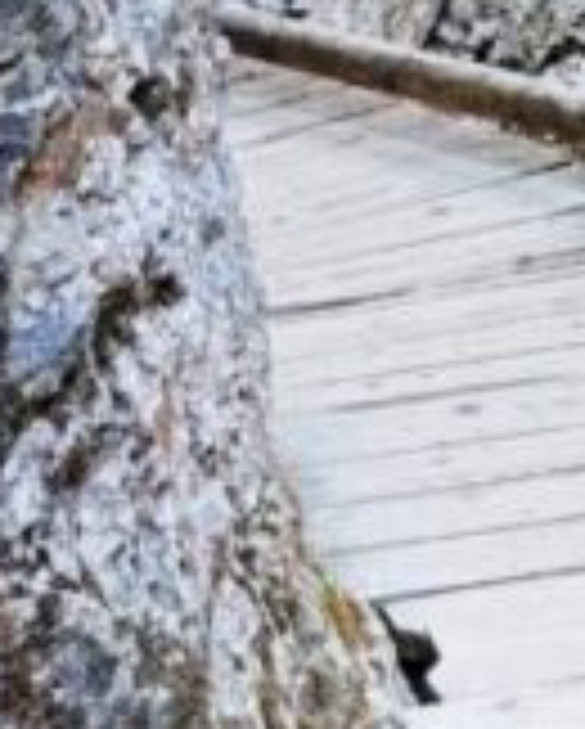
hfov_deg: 9.8
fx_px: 3067
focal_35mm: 142
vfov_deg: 13.2
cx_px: 1310
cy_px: -148
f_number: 2
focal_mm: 8.72
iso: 125
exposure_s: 1/100
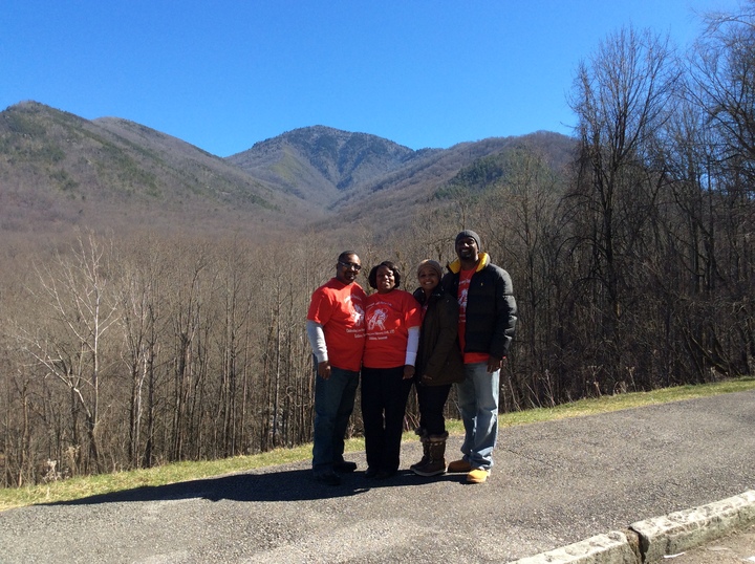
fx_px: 697
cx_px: 378
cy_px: 282
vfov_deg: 44.1
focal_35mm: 32
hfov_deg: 56.9
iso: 32
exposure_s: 1/697
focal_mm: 3.3
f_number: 2.4
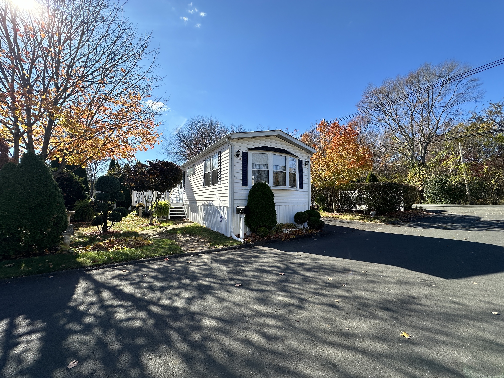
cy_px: 189
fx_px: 204
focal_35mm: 14
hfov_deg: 102.1
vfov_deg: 85.7
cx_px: 252
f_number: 2.2
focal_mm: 2.22
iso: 50
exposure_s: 1/1383
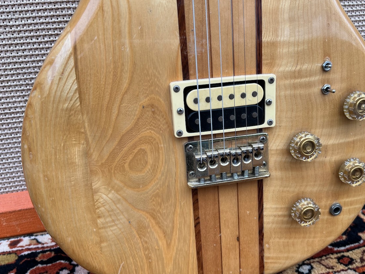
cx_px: 207
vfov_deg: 46.7
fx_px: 316
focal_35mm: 30
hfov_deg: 59.7
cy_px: 151
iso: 40
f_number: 1.5
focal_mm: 5.7
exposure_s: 1/121
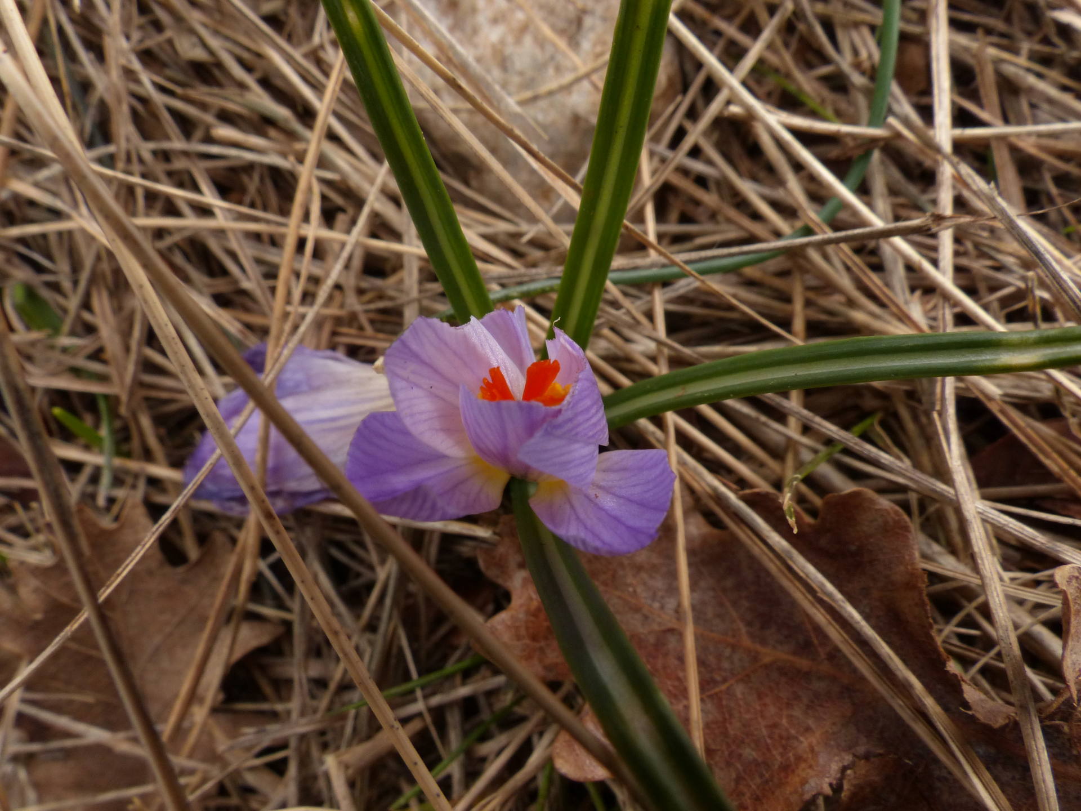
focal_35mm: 25
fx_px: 781
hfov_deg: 69.4
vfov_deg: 54.9
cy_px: 406
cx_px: 540
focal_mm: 4.5
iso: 200
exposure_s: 1/320
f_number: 5.6
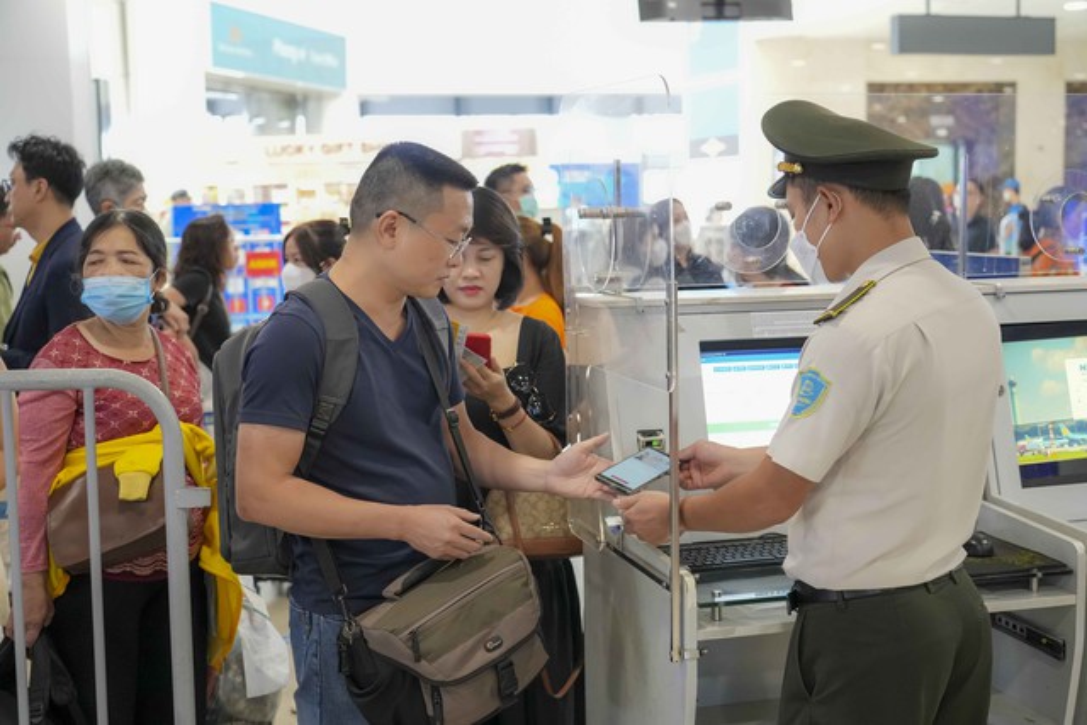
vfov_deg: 27.5
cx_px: 544
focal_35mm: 49
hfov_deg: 40.3
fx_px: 1480
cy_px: 362
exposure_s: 1/125
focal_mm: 49
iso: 4000
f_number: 4
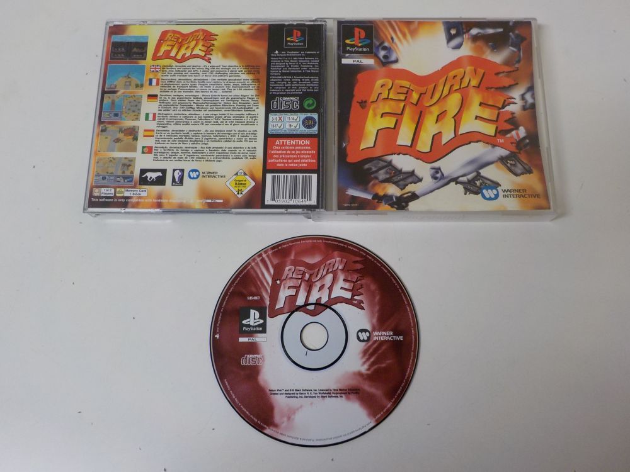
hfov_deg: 60.0
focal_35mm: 30
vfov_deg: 46.8
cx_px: 315
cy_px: 236
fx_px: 546
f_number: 3.3
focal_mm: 4.1
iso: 160
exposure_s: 1/30
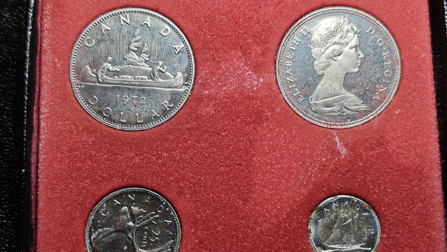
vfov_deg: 22.2
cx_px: 224
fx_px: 640
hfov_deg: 38.5
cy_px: 156
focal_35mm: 54
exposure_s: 1/100
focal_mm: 5.84
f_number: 1.6
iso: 64
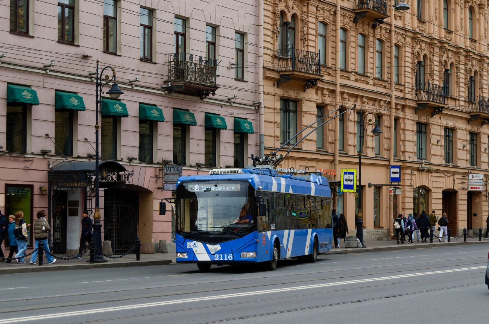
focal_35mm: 82
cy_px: 162
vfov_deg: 16.5
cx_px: 244
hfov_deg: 24.7
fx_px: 1118
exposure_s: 1/500
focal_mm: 55
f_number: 5.6
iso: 125
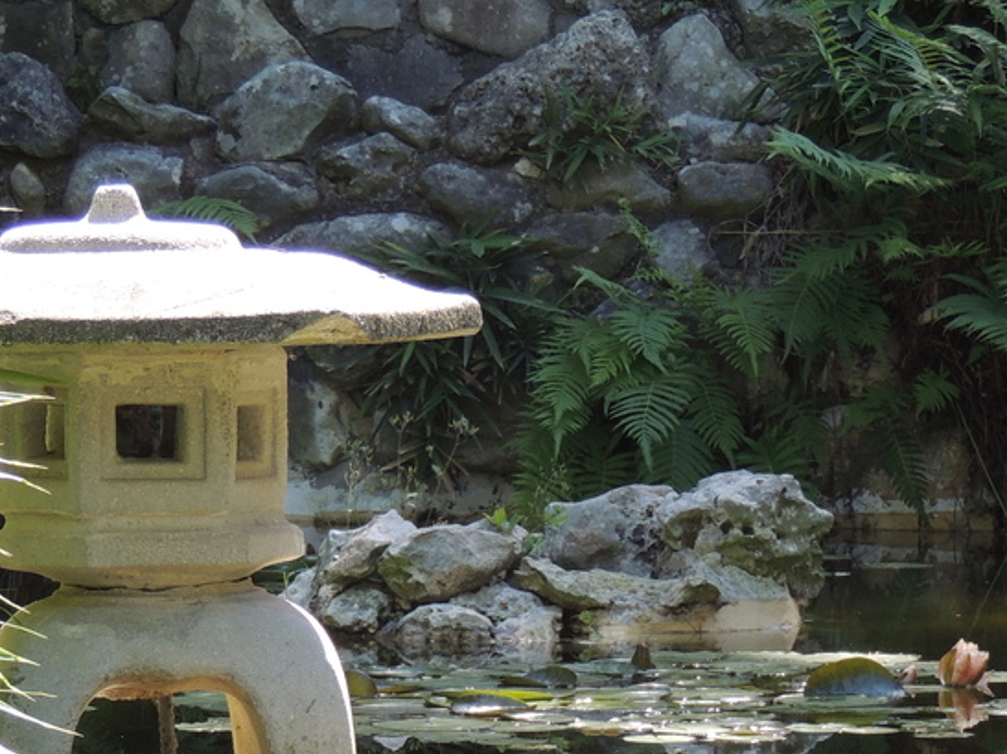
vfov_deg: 7.4
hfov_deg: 9.9
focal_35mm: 199
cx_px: 527
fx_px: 5788
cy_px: 730
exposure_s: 1/125
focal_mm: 15.1
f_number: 4
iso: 100
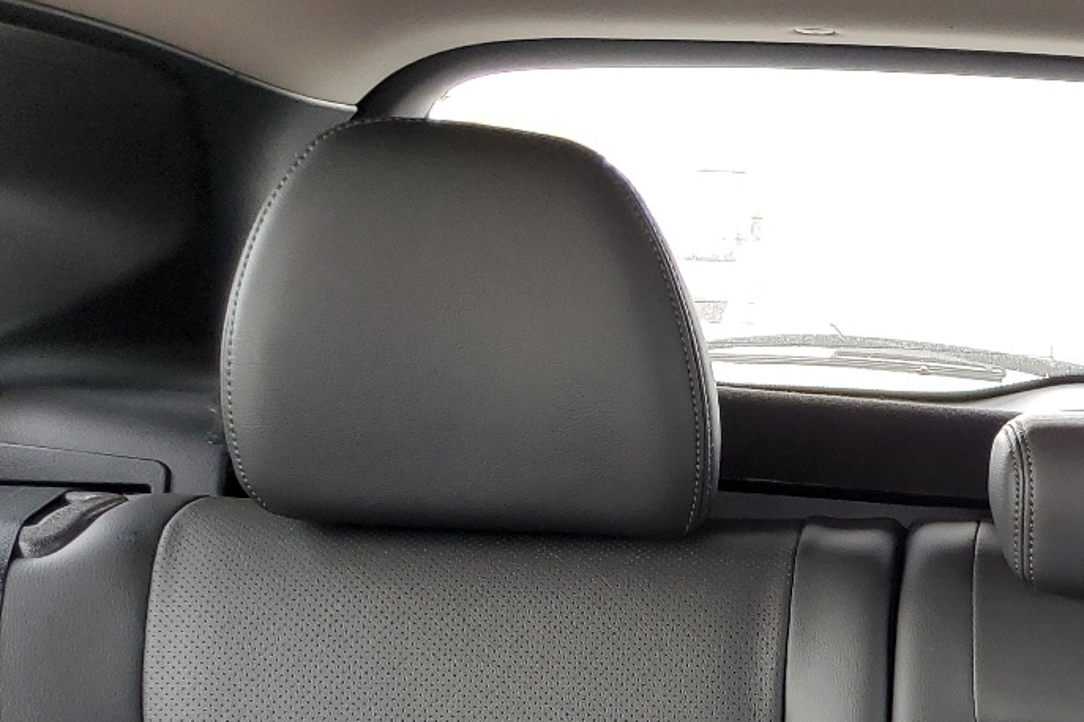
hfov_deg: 28.3
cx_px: 1254
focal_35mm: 63
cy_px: 873
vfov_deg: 20.2
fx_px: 1897
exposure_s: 1/120
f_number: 1.5
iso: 54
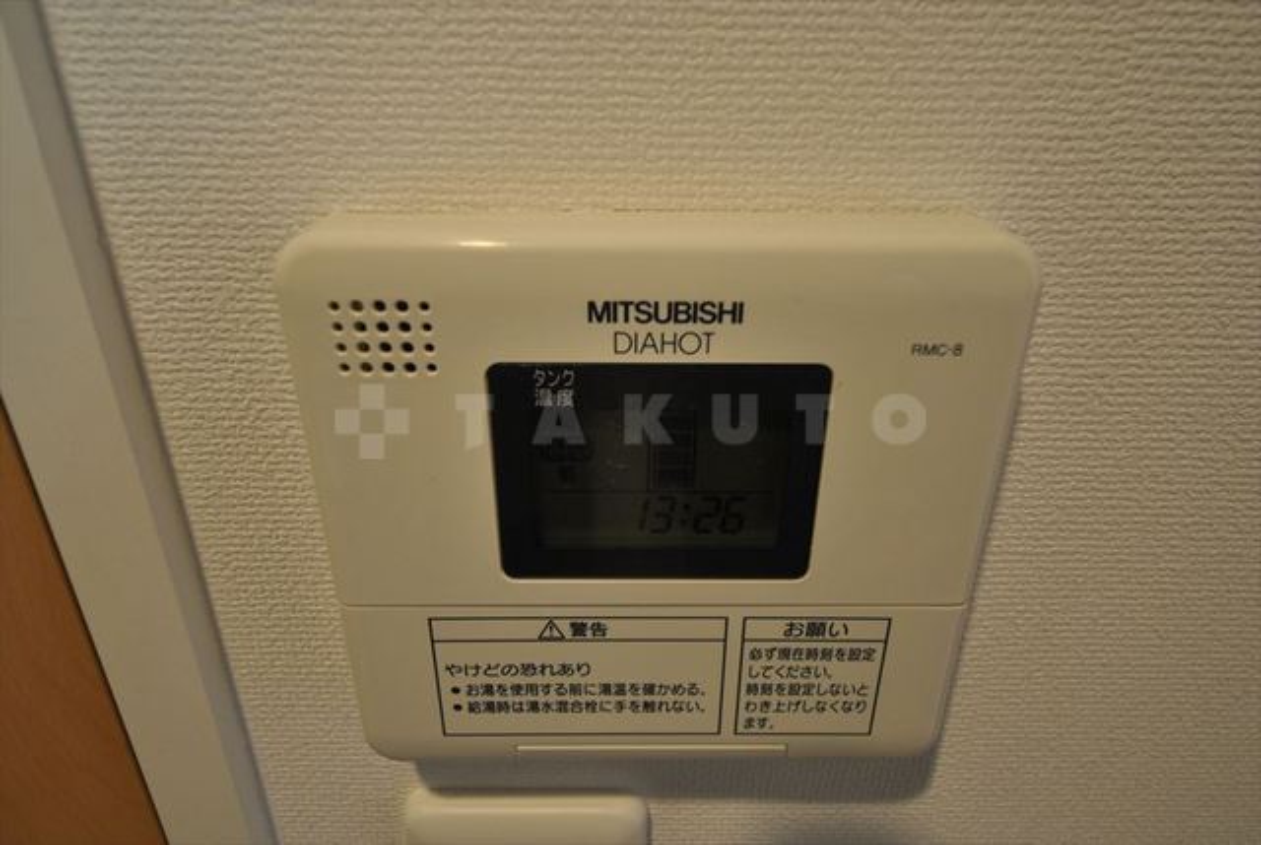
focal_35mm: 24
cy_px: 422
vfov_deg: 53.3
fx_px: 842
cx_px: 630
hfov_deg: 73.7
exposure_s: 1/20
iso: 400
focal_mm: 16
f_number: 5.6
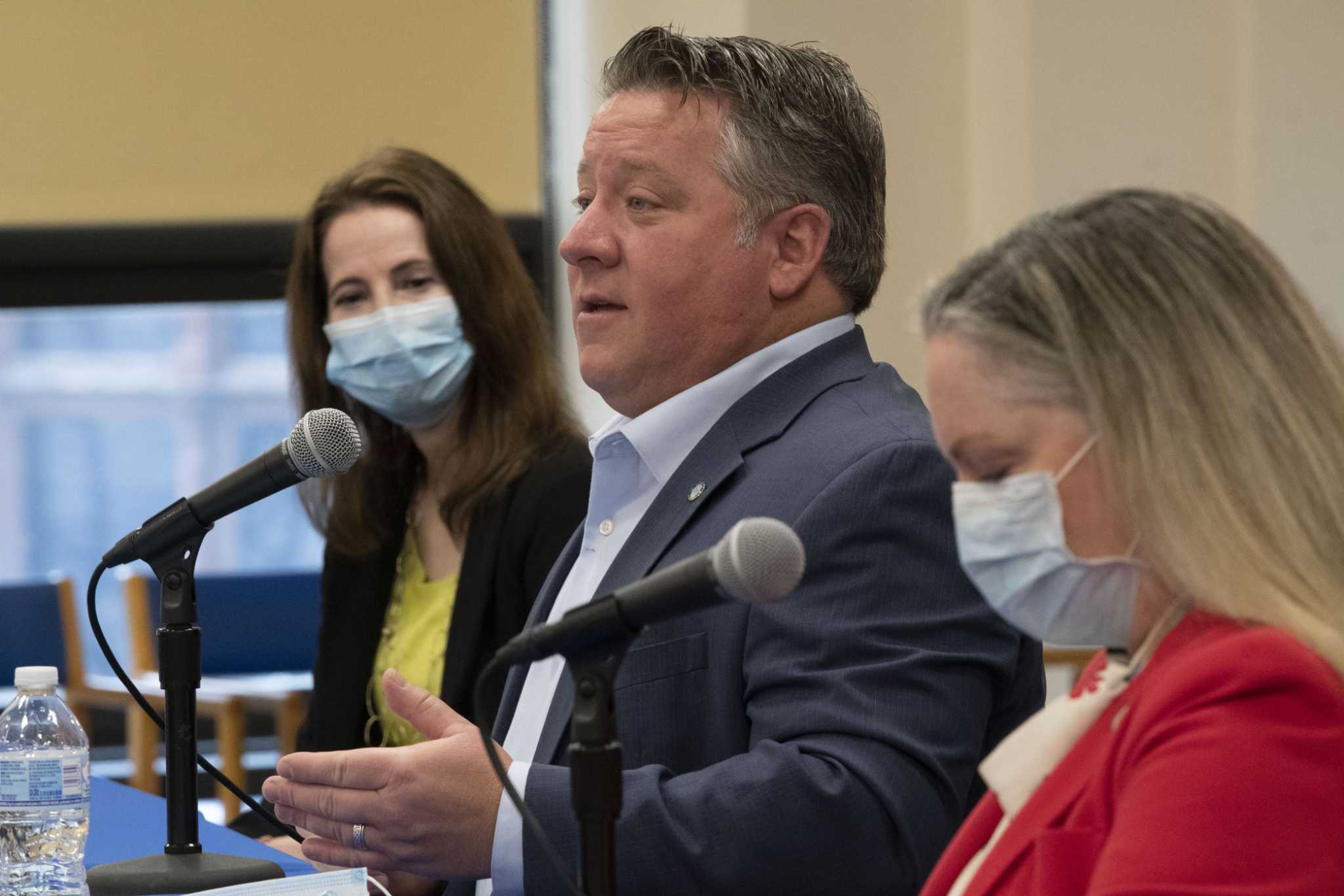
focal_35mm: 262
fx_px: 9798
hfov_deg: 7.8
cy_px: 448
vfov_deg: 5.2
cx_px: 672
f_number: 8
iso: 3200
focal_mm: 175
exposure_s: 1/80
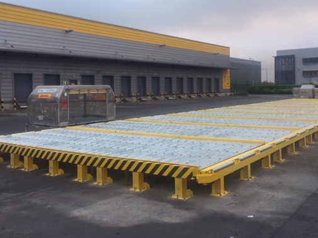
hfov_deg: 50.1
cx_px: 171
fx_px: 340
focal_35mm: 37
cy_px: 91
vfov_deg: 38.4
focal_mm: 4.15
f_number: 2.2
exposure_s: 1/100
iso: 40
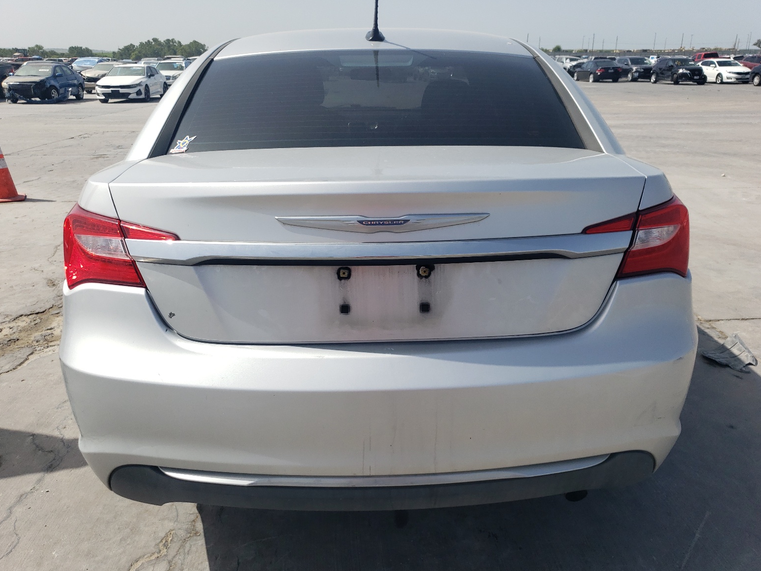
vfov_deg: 51.4
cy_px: 292
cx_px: 385
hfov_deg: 65.3
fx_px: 594
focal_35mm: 27
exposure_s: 1/3333
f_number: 1.5
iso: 50
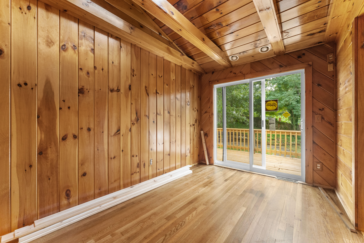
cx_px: 182
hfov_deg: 104.3
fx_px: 142
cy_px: 122
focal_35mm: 14
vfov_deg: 81.2
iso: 1600
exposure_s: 1/6
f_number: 11
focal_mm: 14
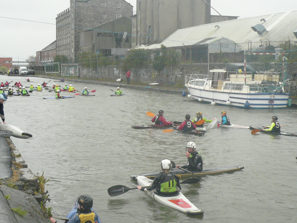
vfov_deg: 22.9
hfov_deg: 30.3
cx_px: 148
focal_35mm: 64
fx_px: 549
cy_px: 112
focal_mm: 6.9
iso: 100
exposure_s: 1/200
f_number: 3.3
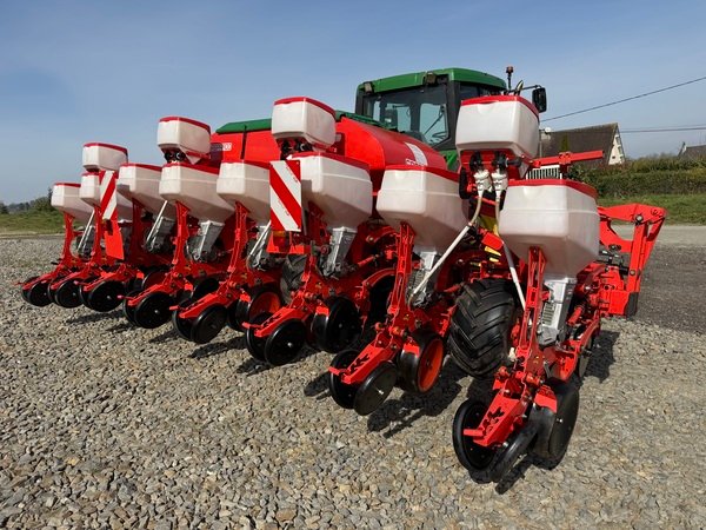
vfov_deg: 56.8
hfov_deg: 71.6
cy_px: 265
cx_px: 353
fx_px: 489
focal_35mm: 24
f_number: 1.78
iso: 80
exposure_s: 1/5714
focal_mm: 6.76
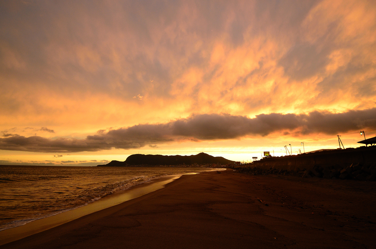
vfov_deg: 77.1
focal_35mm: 15
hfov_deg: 100.5
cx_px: 188
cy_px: 124
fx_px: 156
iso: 400
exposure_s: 1/40
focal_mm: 10
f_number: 8
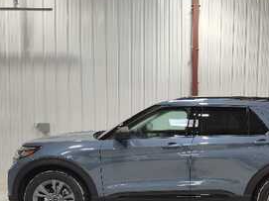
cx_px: 185
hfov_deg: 52.7
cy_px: 136
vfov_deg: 41.2
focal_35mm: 34
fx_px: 264
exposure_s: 1/120
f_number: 1.8
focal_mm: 5.56
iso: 109
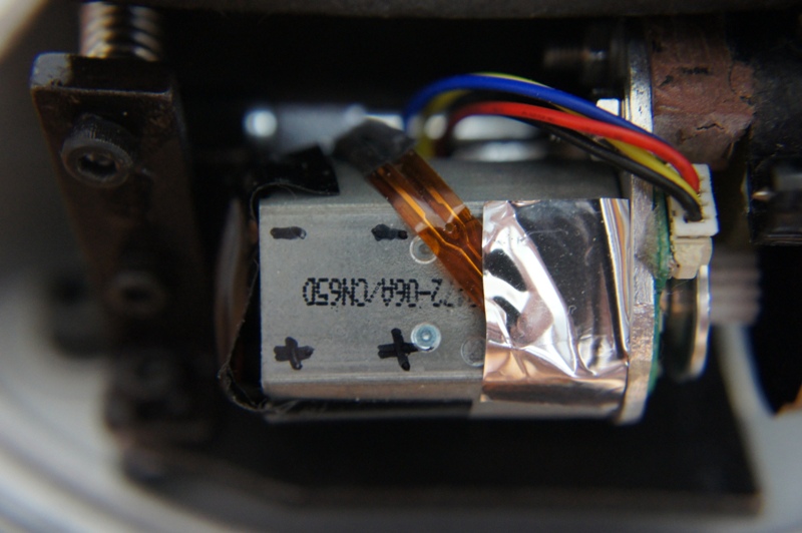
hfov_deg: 51.3
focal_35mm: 38
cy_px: 266
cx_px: 401
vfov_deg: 35.4
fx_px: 835
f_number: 4
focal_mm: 25
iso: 1600
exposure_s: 1/6
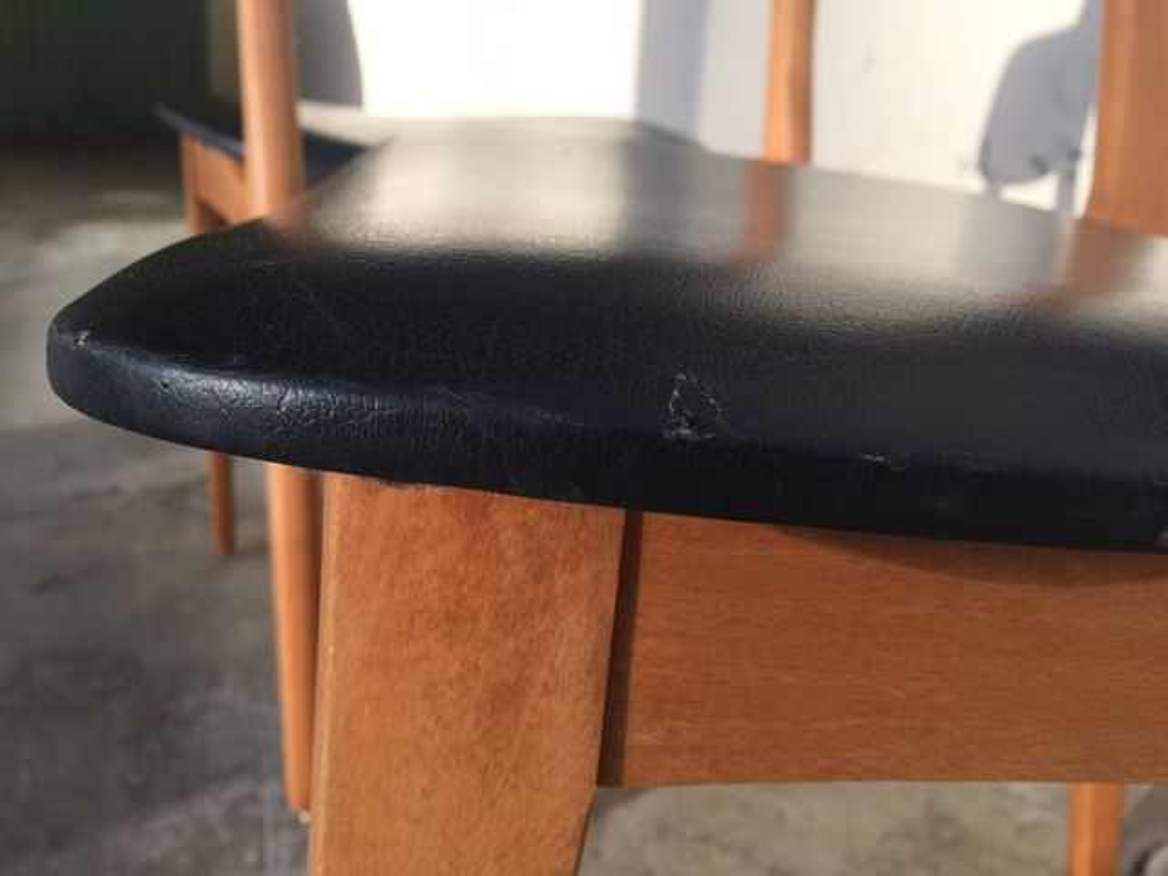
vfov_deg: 48.2
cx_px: 584
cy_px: 438
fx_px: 979
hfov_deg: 61.7
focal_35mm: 29
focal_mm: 4.15
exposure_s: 1/707
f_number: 2.2
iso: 32
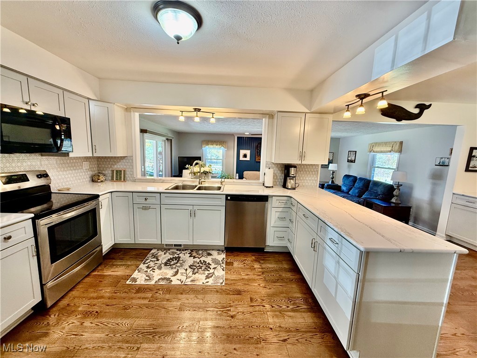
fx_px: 193
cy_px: 179
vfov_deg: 85.7
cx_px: 238
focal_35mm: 14
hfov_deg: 102.1
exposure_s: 1/60
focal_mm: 2.22
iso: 250
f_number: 2.2
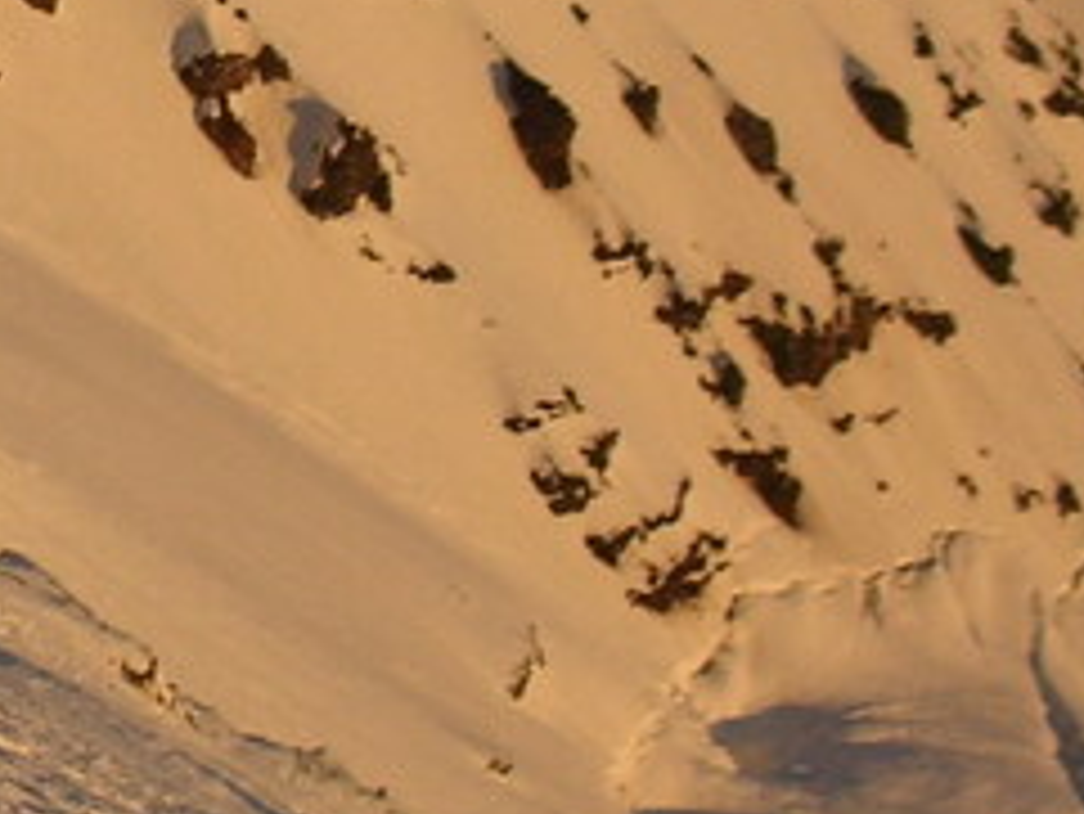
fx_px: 4543
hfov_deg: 12.9
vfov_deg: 10.2
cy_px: 184
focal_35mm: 145
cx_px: -508
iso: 50
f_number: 8.5
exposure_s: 1/51.4
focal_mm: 5.8
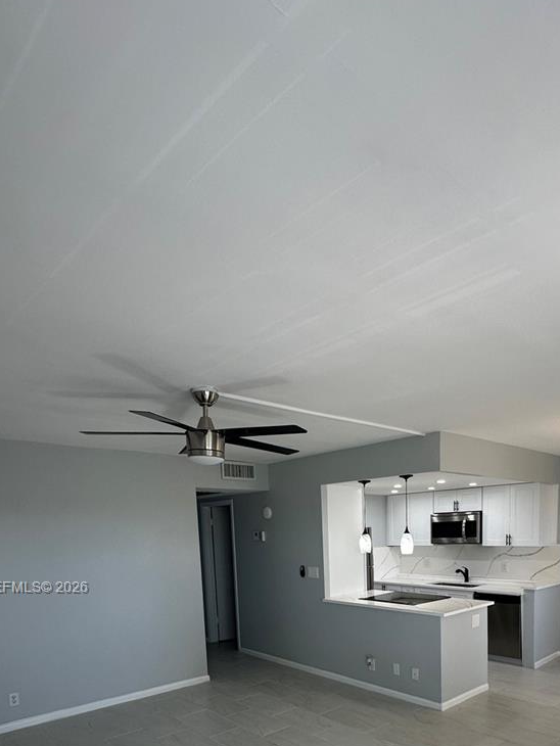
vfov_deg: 67.5
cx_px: 359
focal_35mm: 23
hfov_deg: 58.0
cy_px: 589
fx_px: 496
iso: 64
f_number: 2.2
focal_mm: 2.22
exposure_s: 1/120
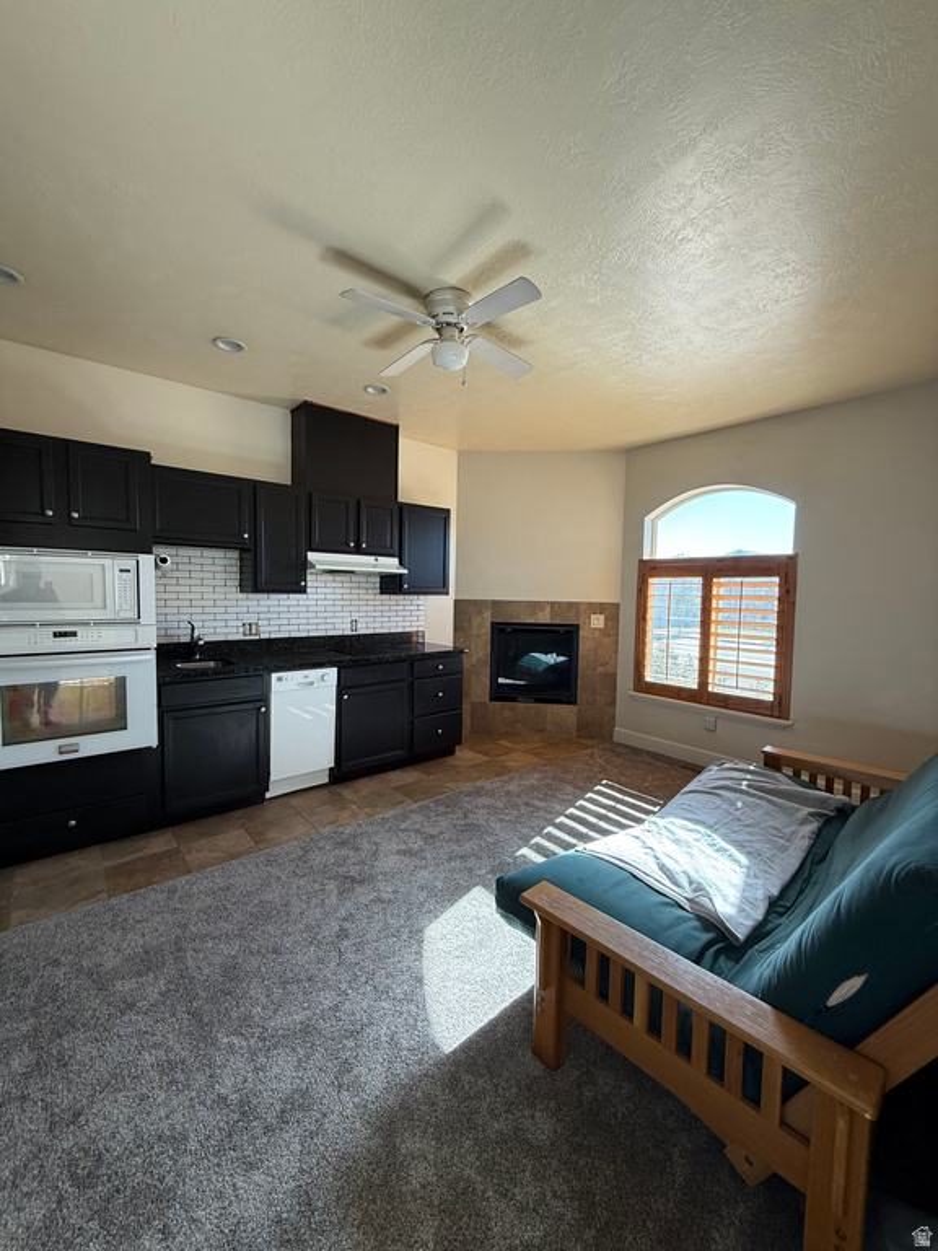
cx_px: 469
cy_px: 626
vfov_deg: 102.1
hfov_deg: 85.7
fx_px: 506
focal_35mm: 14
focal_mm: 2.22
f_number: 2.2
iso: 64
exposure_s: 1/99
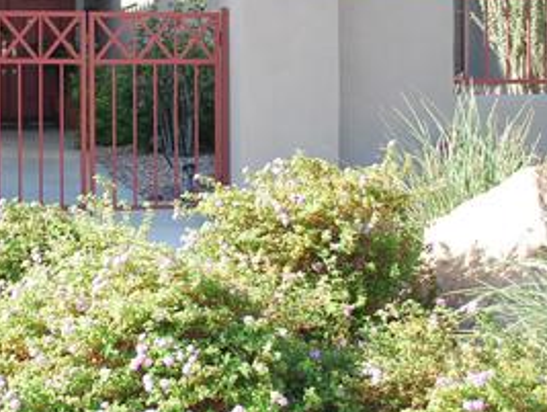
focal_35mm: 76
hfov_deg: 25.0
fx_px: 1203
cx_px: 76
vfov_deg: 19.3
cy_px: 88
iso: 100
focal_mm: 22
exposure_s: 1/160
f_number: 6.3
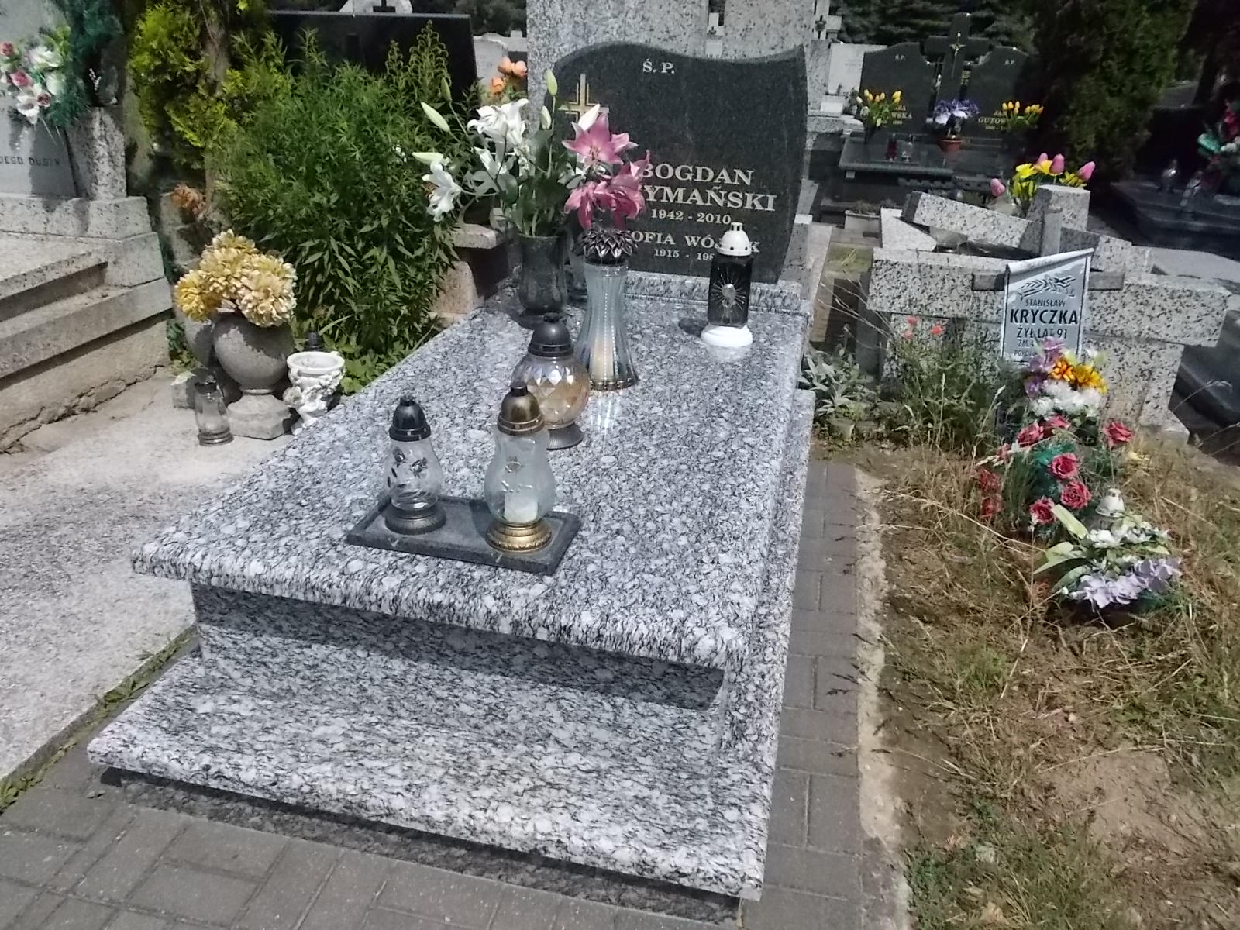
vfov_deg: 53.1
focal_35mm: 26
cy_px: 465
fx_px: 931
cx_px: 620
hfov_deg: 67.3
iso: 400
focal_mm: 4.6
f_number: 8
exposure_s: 1/1250
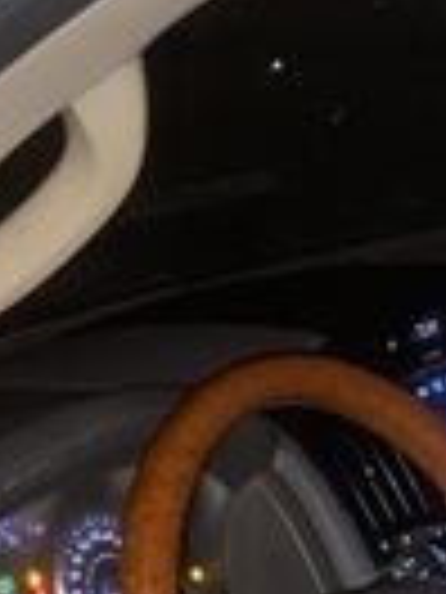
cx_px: 306
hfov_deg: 12.5
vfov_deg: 15.1
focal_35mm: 118
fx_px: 2027
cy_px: 972
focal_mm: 4.25
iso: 80
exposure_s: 1/4
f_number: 1.8
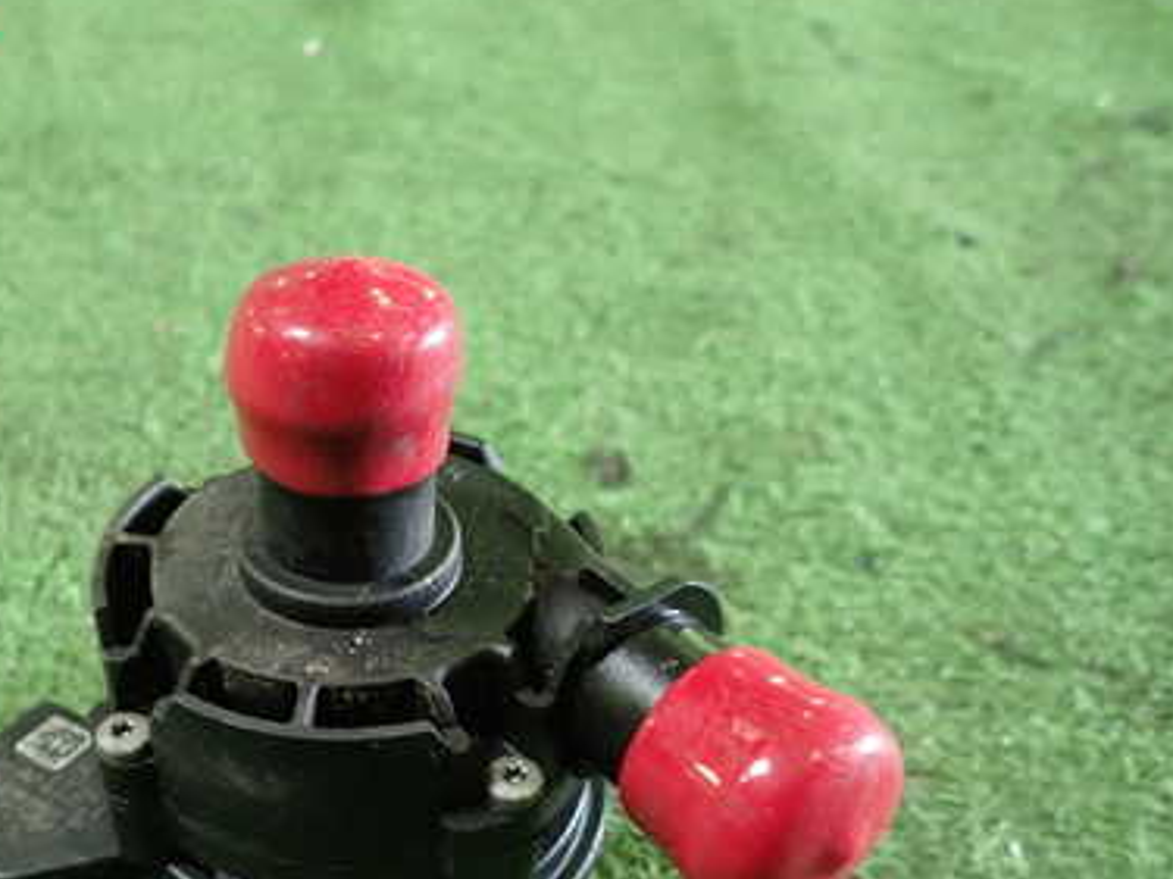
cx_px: 341
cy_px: 685
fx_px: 1355
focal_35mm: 40
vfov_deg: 35.0
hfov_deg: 45.7
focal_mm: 4.5
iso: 320
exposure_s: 1/30
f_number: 2
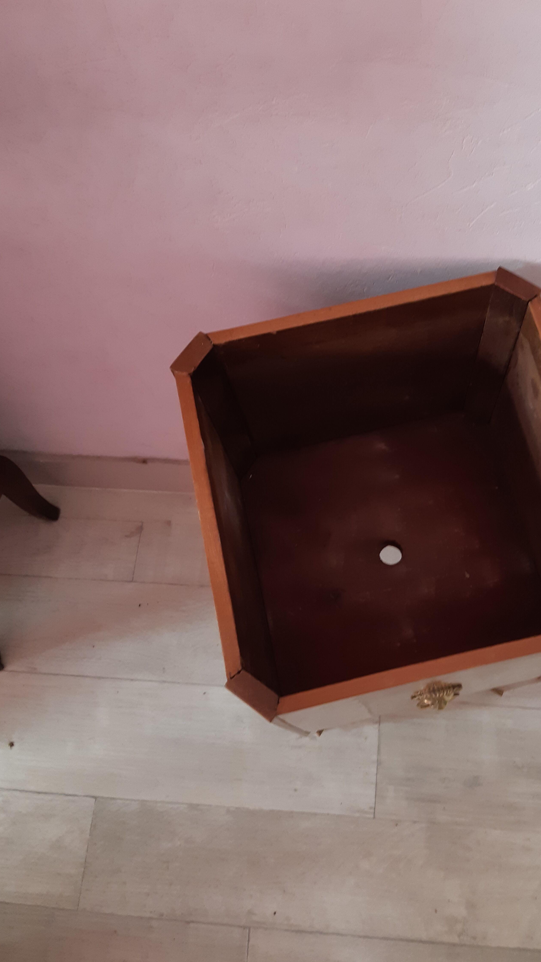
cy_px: 471
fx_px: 740
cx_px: 350
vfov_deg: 66.1
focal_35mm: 29
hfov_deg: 39.8
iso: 125
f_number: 1.7
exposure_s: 1/50
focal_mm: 3.93
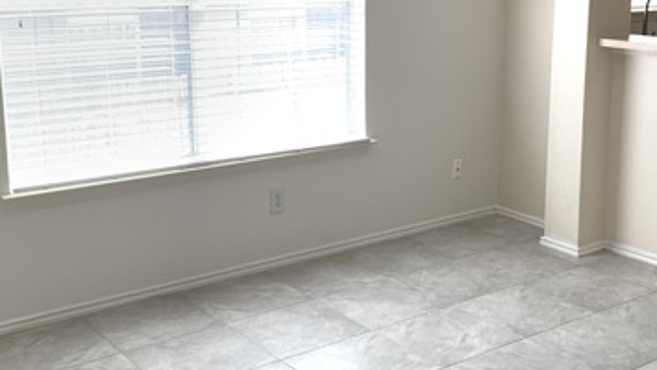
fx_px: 889
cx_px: 413
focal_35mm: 51
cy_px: 152
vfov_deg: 23.5
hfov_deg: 40.3
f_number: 1.8
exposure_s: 1/121
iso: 80
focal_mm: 4.25
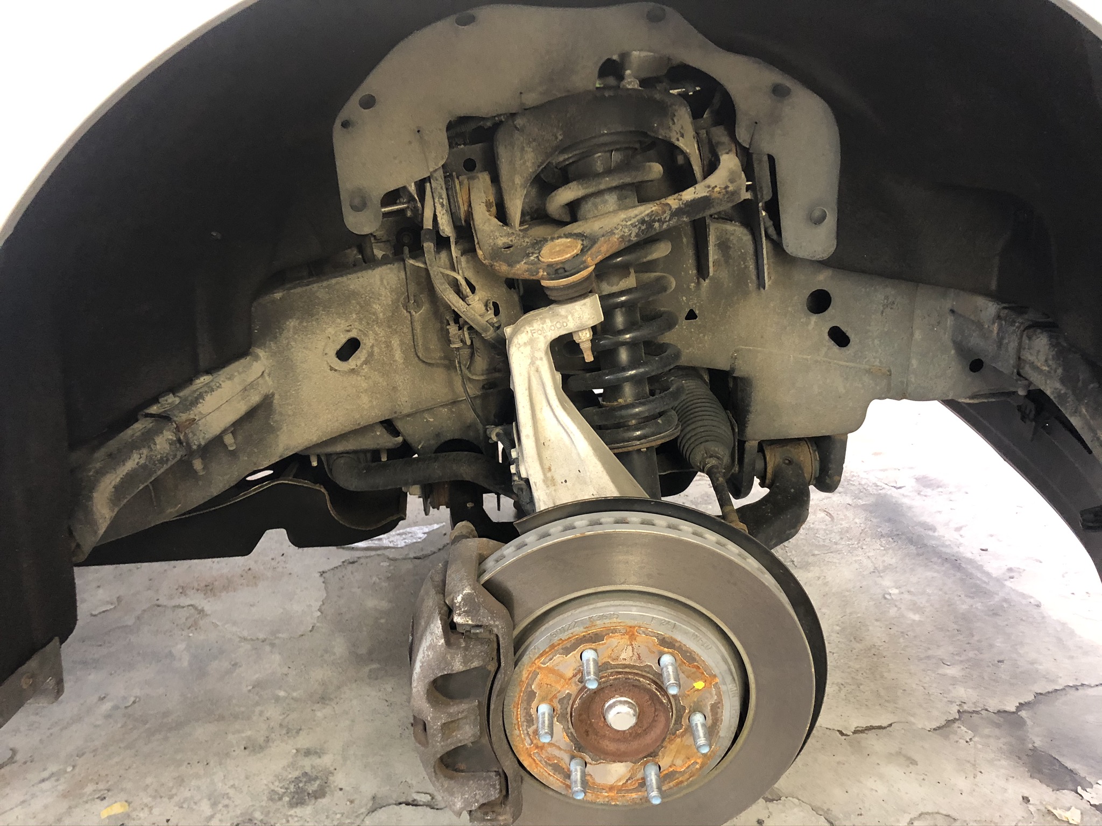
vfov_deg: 49.7
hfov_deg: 63.4
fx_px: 891
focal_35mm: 28
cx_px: 551
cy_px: 413
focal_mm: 3.99
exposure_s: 1/11
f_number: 1.8
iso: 100
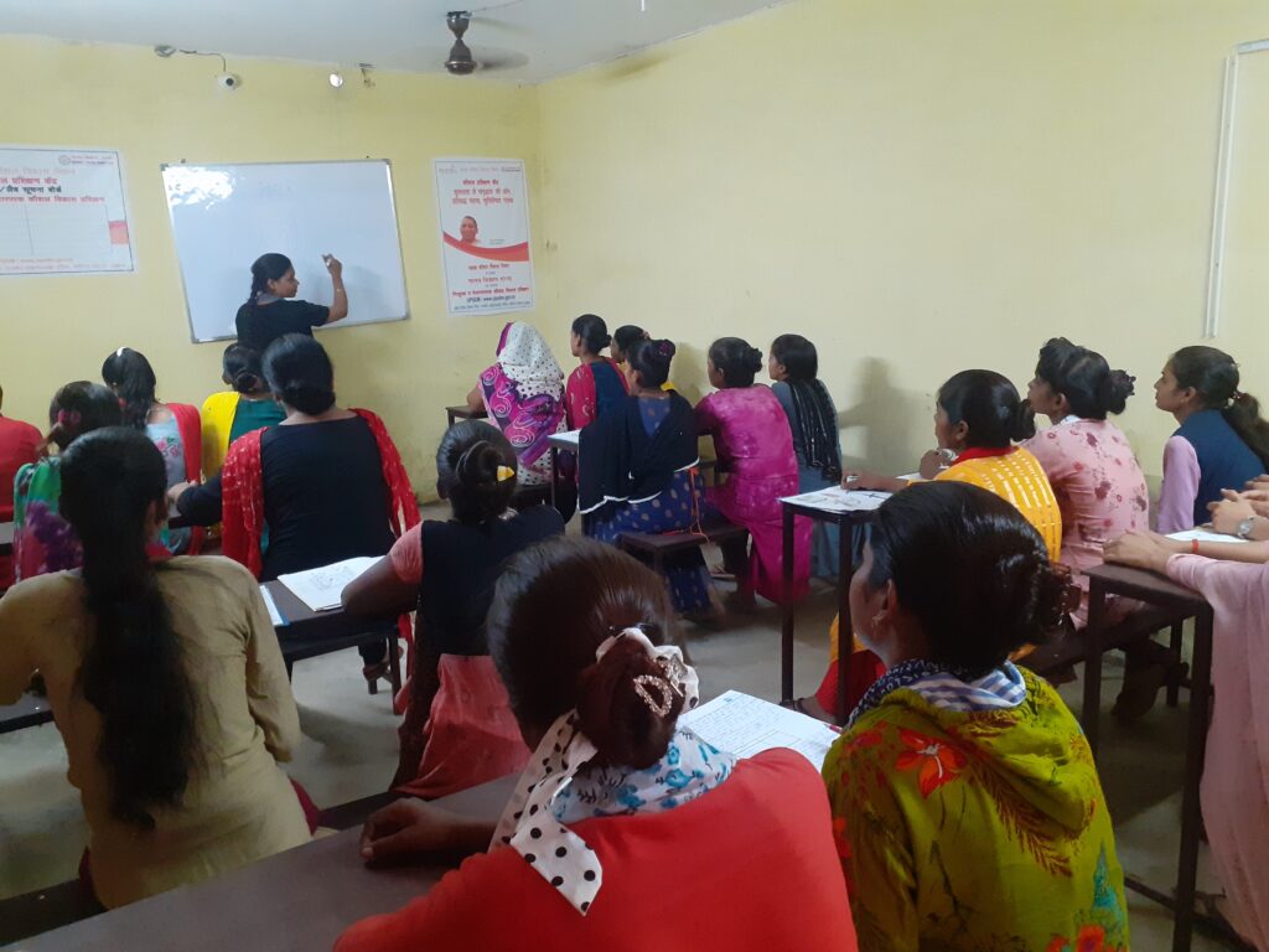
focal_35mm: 27
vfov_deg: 51.4
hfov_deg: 65.3
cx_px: 634
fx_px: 990
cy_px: 476
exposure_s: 1/25
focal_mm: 3.6
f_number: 1.9
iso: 400
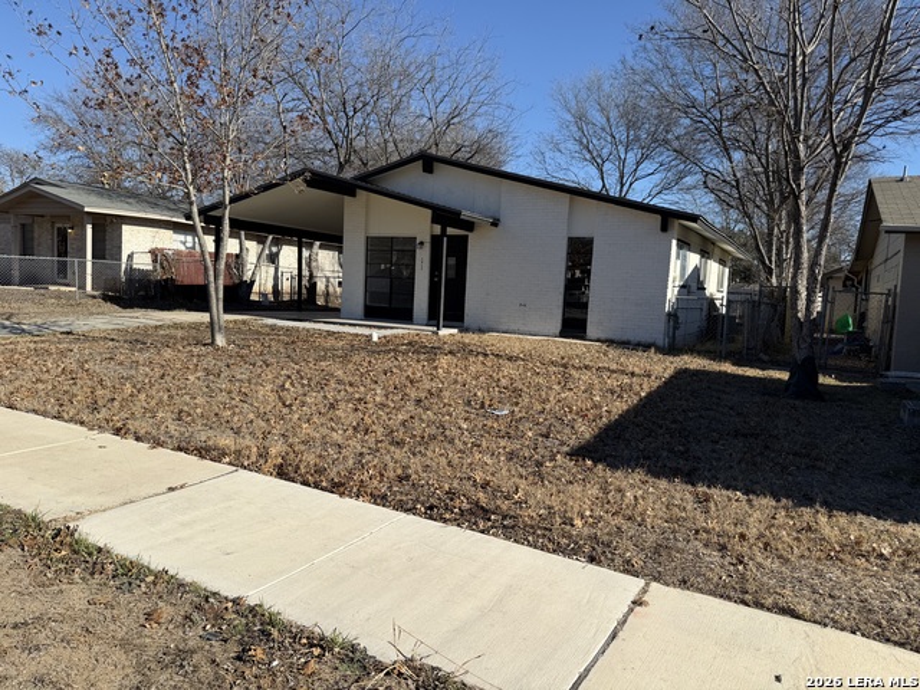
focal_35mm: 24
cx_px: 460
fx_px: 638
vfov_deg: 56.8
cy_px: 345
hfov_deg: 71.6
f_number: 1.78
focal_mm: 6.76
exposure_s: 1/4673
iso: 80
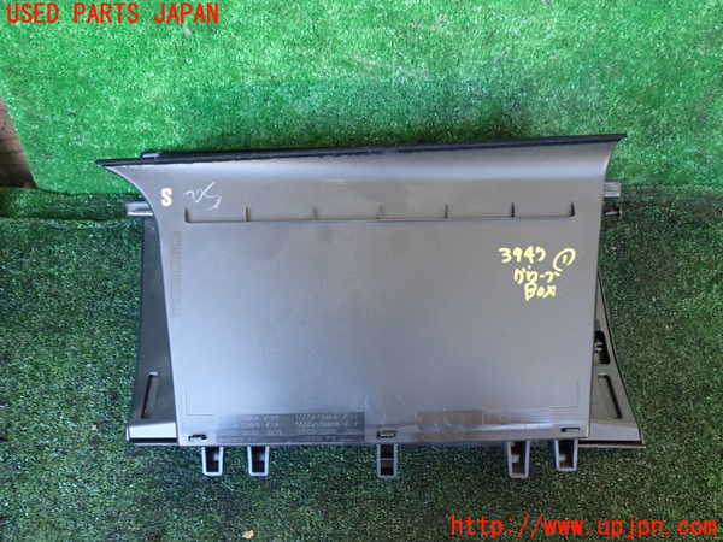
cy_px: 271
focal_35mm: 30
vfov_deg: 46.8
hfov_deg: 60.0
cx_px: 362
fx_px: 627
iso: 400
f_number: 2.3
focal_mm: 5.4
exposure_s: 1/30
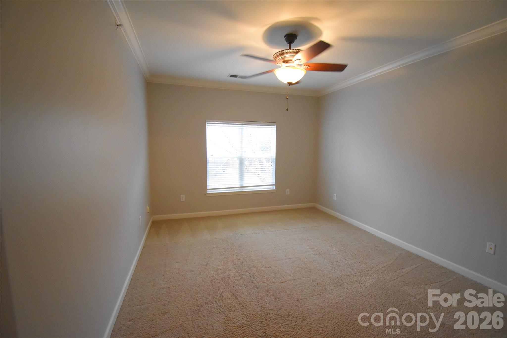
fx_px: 211
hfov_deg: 100.4
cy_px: 169
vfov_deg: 77.3
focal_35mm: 15
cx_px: 254
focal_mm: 10
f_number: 4.5
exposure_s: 1/125
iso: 3600
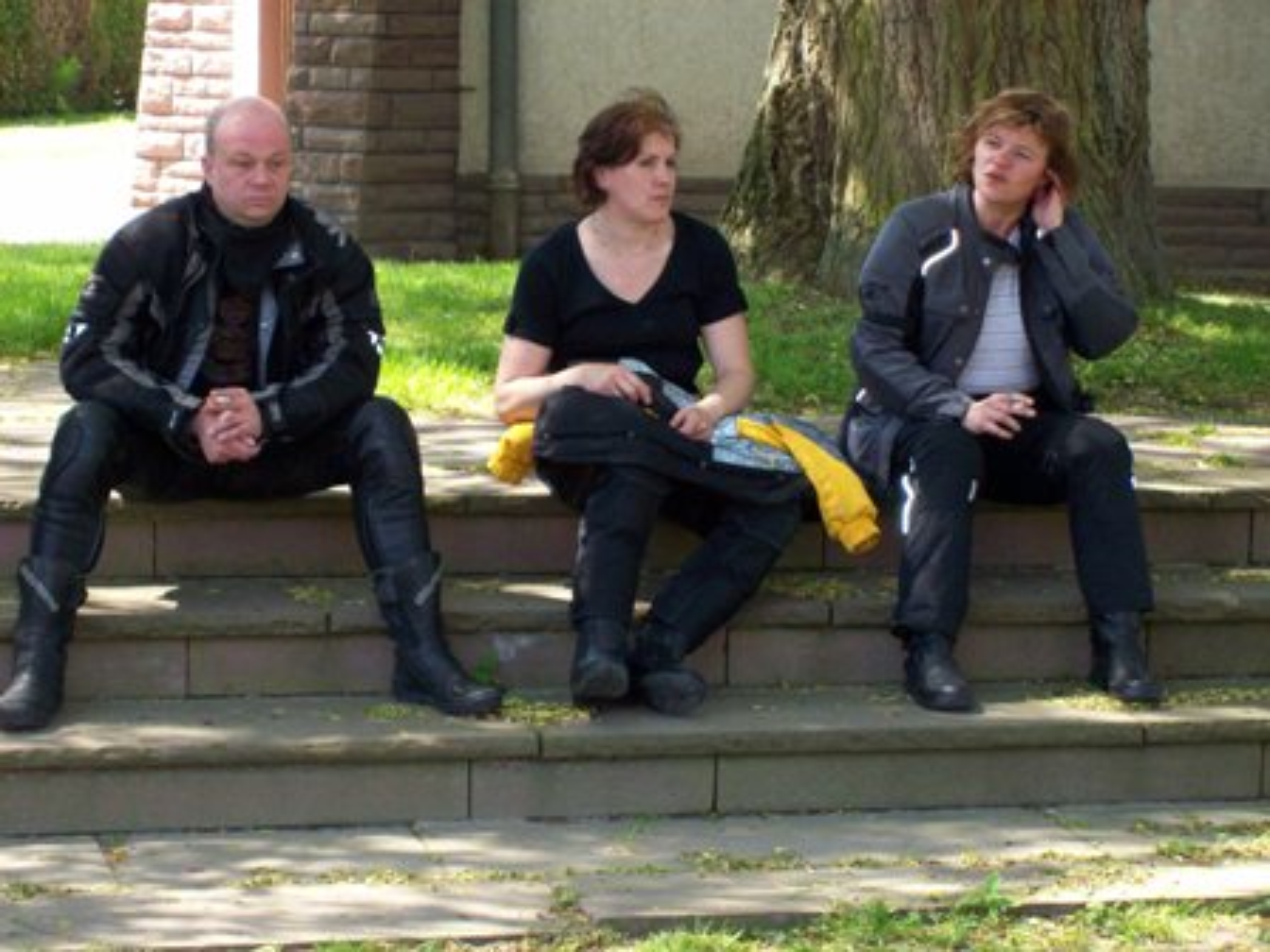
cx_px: 635
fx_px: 3962
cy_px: 476
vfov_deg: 13.7
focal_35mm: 108
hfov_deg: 18.2
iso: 200
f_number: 4.8
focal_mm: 18
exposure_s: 1/128
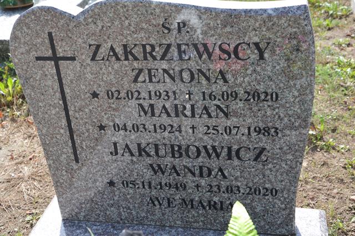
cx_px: 178
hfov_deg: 38.9
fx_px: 503
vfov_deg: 26.5
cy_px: 118
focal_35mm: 51
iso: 100
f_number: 5.6
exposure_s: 1/125
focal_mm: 34
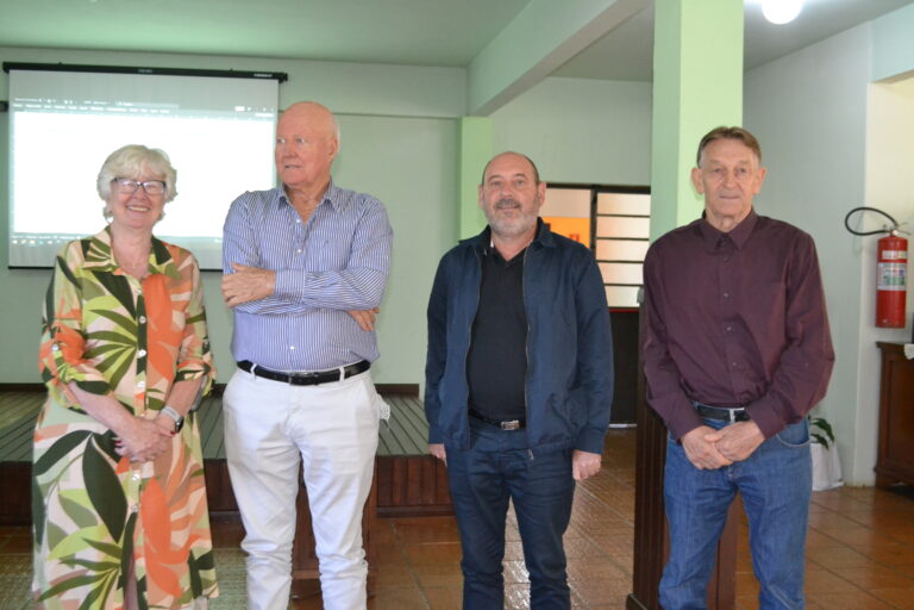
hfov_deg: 53.1
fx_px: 914
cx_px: 457
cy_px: 305
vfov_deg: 36.9
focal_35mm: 36
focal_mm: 24
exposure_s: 1/60
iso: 2500
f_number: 4
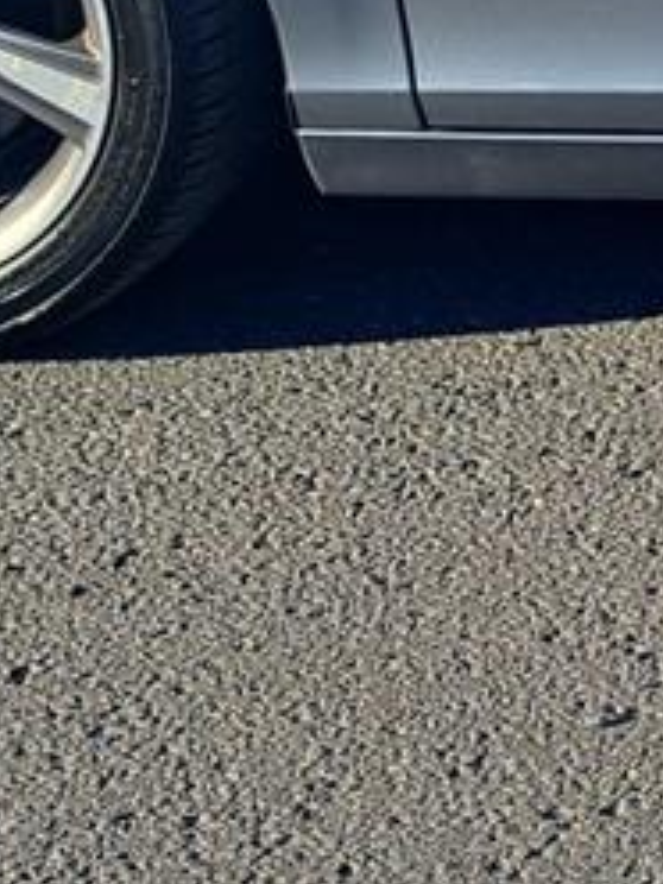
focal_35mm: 132
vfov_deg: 14.4
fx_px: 3371
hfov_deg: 10.0
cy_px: -217
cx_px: 1535
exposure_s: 1/994
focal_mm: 5.23
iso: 50
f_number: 1.8
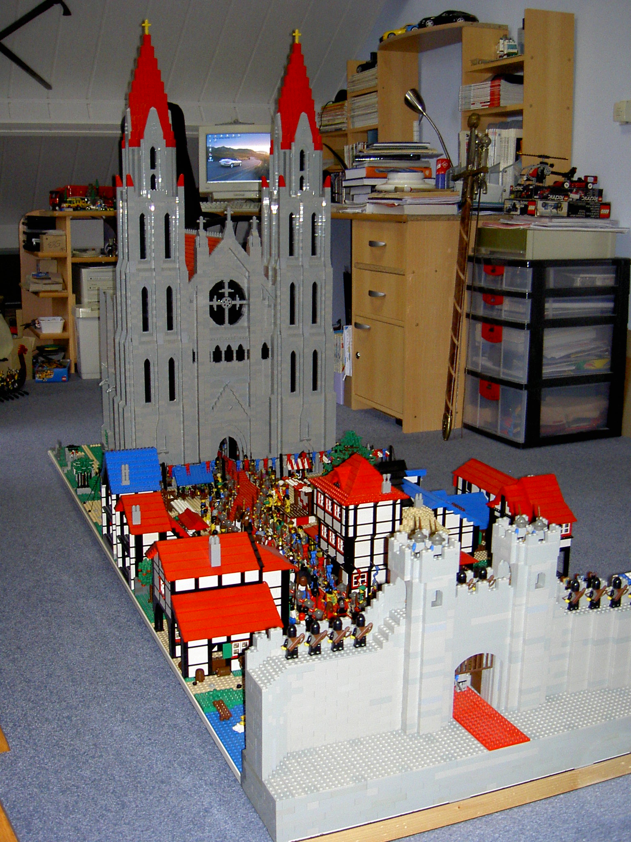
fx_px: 948
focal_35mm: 39
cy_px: 421
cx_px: 316
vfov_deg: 47.9
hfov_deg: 36.8
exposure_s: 1/59.5
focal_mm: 8
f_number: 2.8
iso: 100
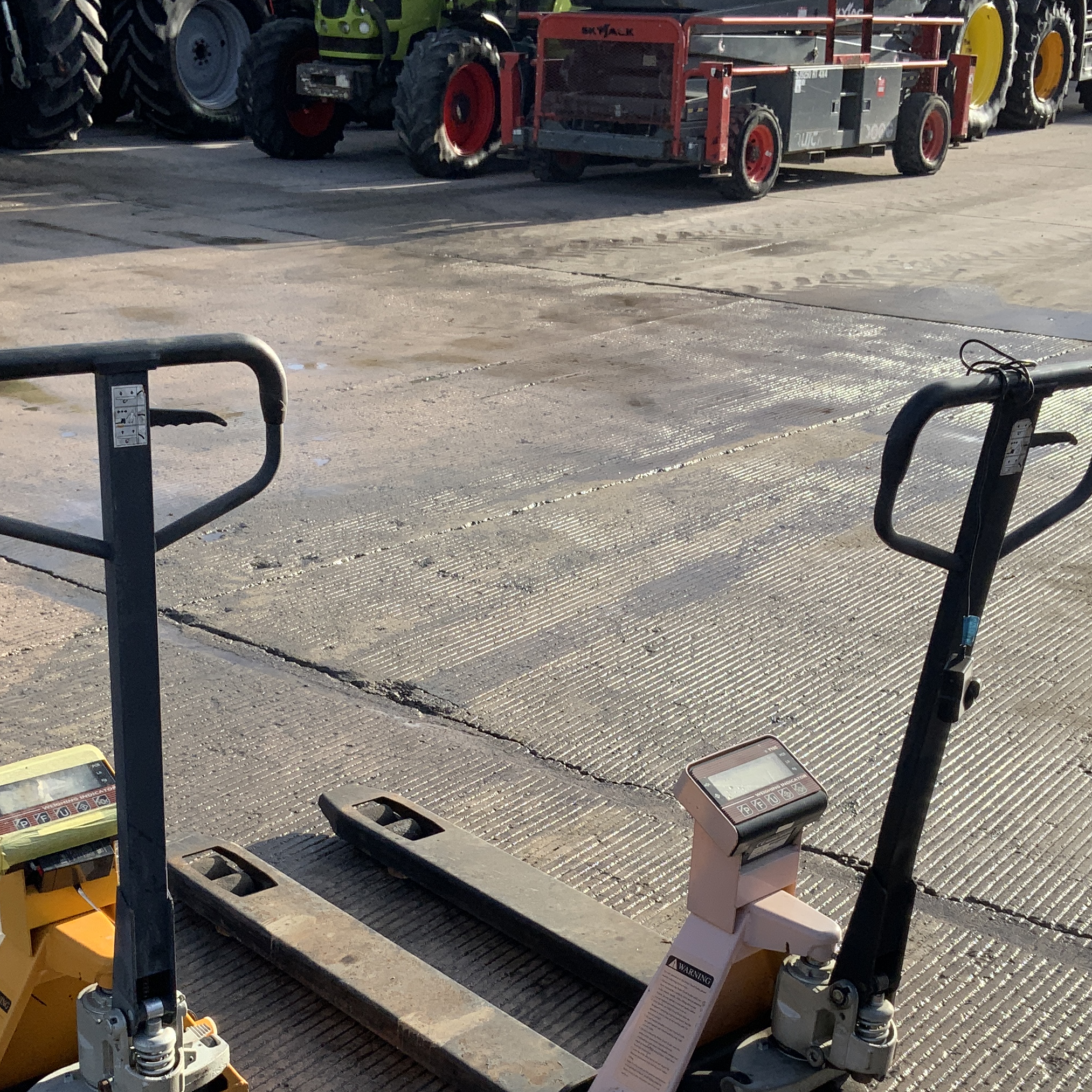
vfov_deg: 33.0
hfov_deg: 33.4
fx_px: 1820
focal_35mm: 51
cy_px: 767
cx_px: 521
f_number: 1.8
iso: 16
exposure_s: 1/1195
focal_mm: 3
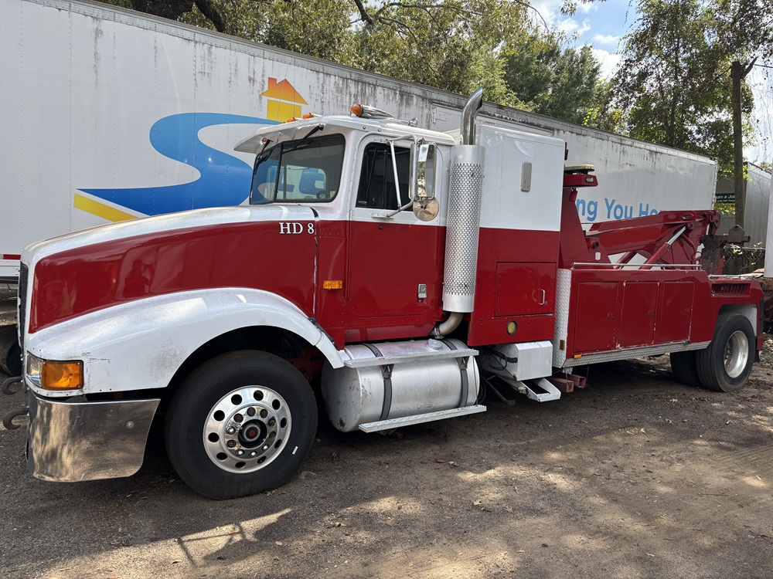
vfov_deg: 53.1
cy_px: 290
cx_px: 386
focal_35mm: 26
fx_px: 581
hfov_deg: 67.3
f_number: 1.6
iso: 50
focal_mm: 5.96
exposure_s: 1/951
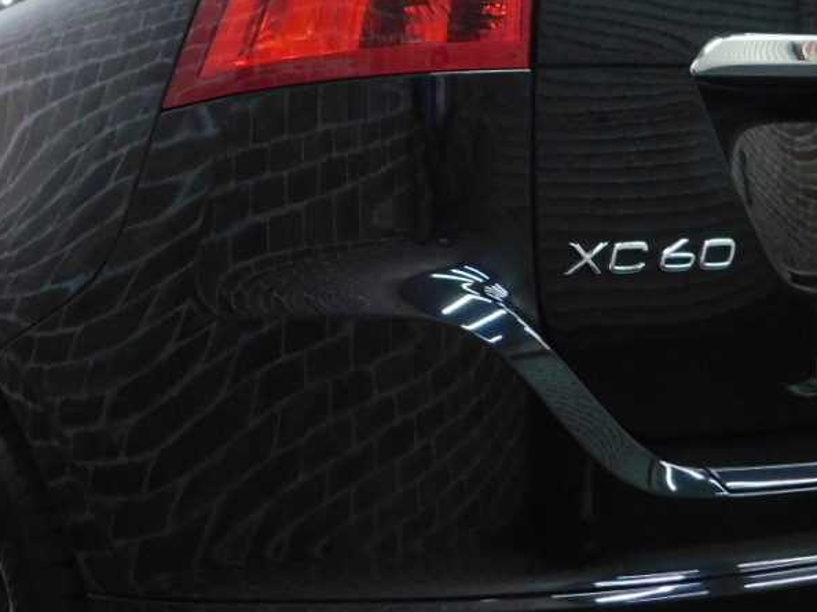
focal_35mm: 62
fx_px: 1463
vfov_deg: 23.6
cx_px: 370
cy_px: 272
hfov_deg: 31.2
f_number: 3
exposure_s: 1/30
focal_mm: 4
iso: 320
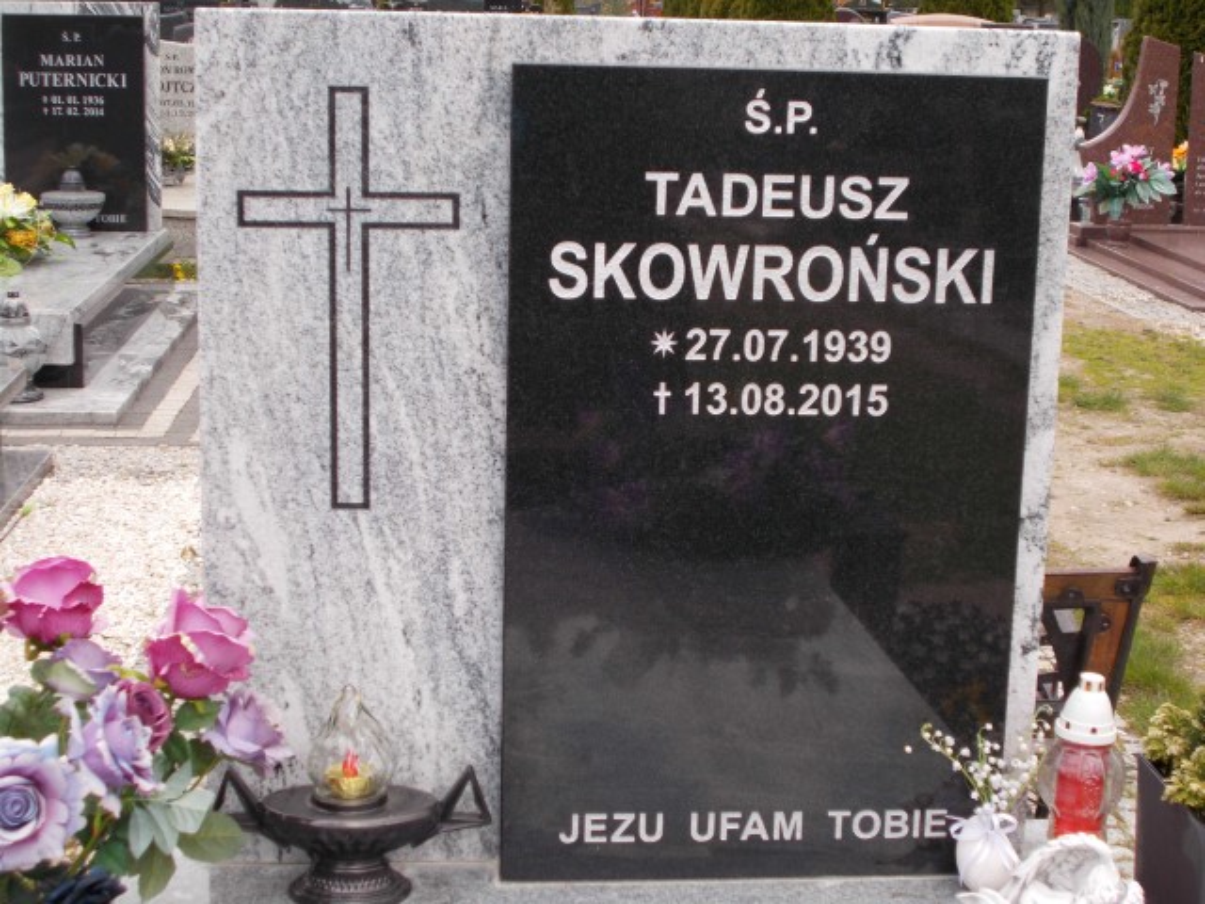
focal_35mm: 58
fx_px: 2019
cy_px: 452
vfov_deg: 25.2
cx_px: 602
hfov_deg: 33.2
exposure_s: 1/200
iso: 80
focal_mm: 10.3
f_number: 4.9
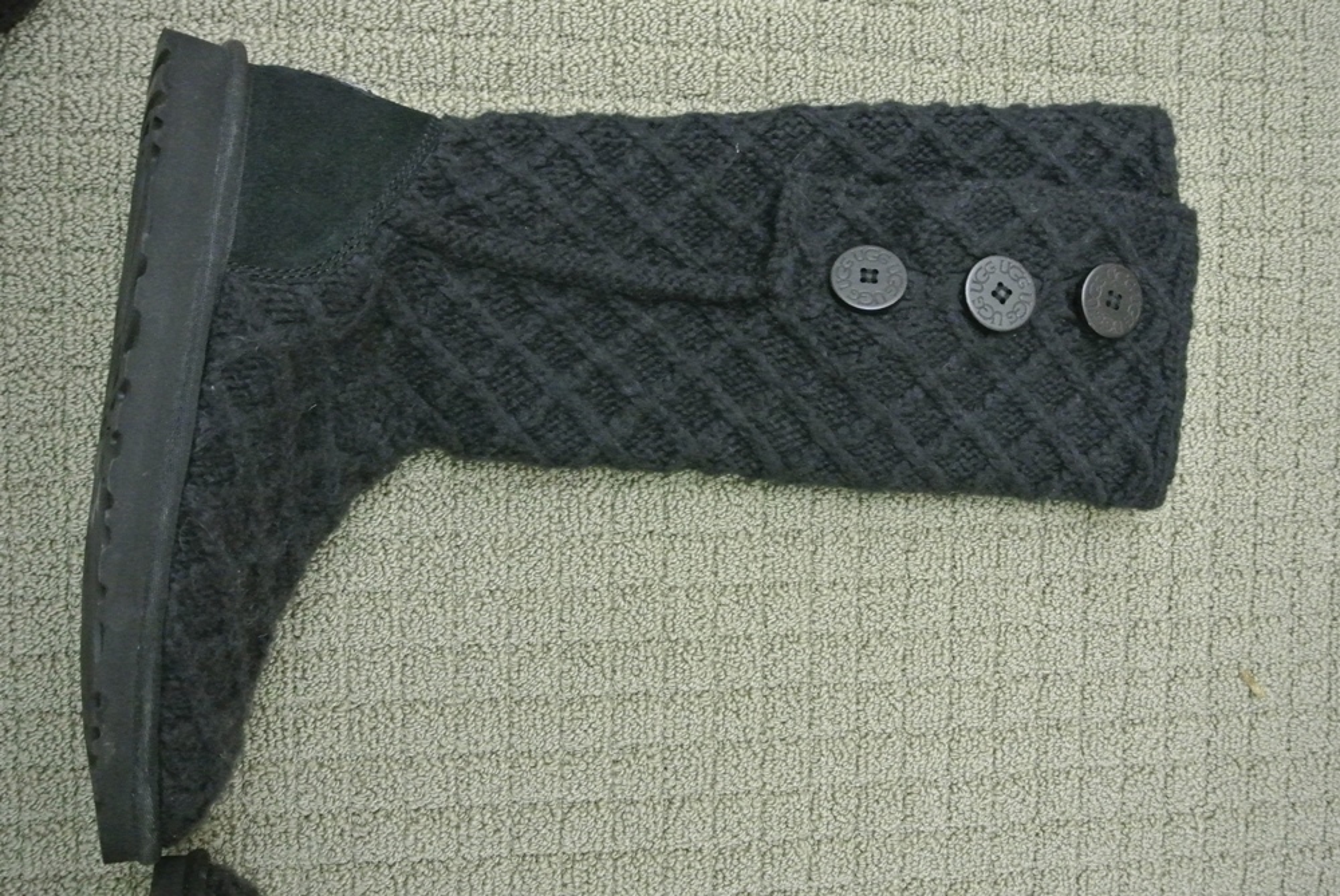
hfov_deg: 58.7
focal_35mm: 32
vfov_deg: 41.2
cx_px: 670
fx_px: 1192
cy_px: 448
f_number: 3.8
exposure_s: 1/30
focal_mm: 12.2
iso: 3200
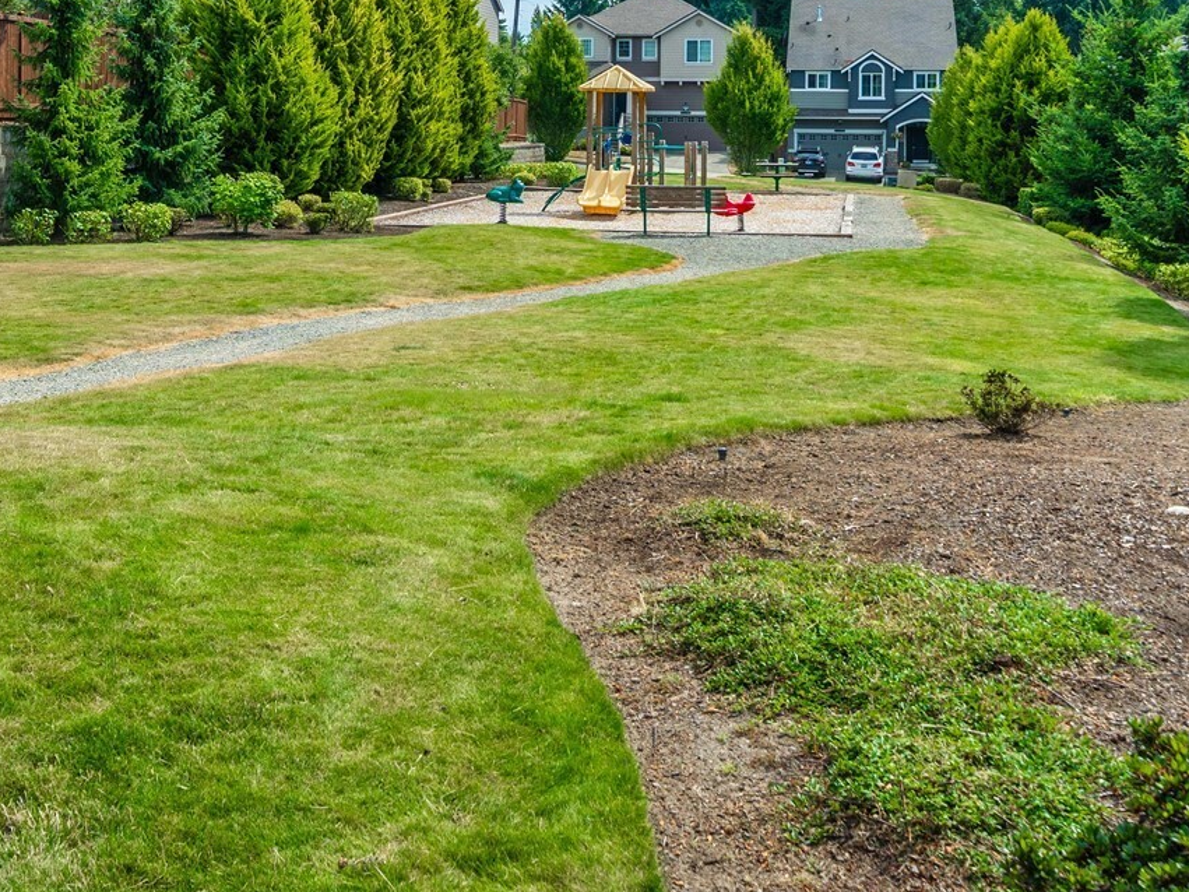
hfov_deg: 41.1
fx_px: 1580
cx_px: 479
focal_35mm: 46
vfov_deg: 30.3
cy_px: 106
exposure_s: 1/400
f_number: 8
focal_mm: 24
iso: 100
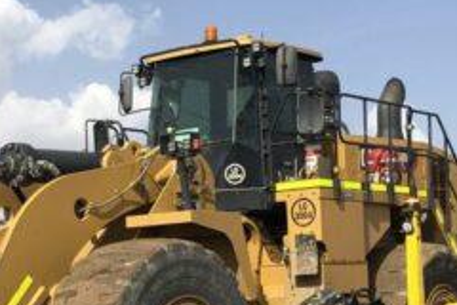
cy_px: 286
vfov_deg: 14.5
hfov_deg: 21.9
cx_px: 166
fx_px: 1180
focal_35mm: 93
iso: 20
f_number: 1.8
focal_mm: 3.99
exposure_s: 1/2288
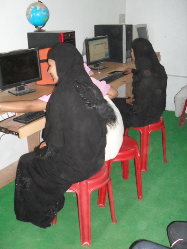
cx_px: 94
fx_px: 274
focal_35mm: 38
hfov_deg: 37.7
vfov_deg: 49.0
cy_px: 124
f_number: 2.8
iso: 320
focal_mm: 6.3
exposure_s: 1/45
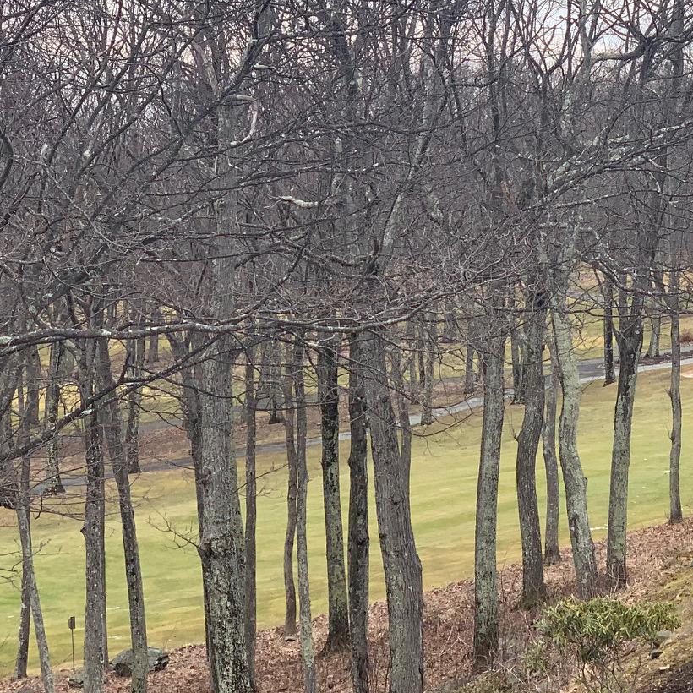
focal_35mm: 113
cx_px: 690
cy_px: 284
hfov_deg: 15.2
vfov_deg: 15.4
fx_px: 2559
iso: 16
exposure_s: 1/313
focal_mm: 6
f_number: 2.4
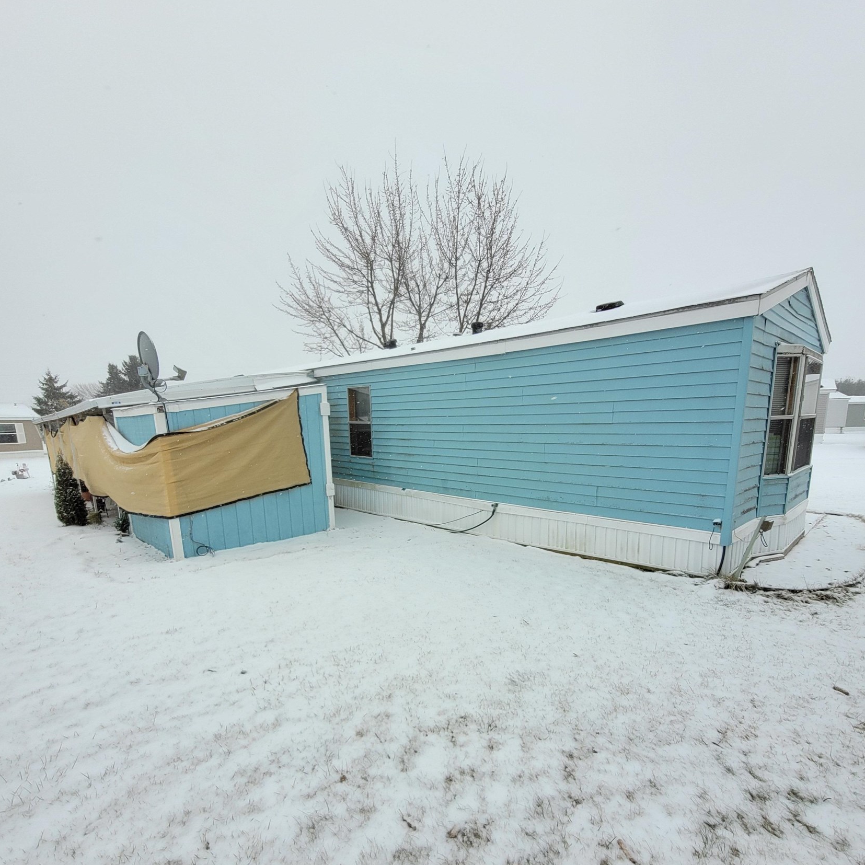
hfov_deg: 87.4
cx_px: 441
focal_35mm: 16
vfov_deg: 85.9
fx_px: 452
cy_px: 534
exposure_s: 1/662
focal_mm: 1.74
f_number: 2.2
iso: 40
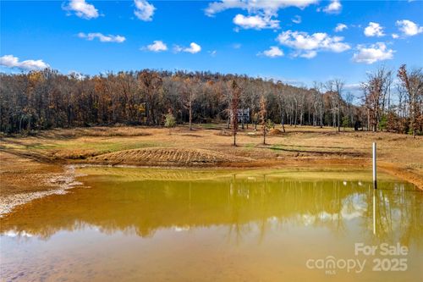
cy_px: 141
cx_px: 212
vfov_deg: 57.2
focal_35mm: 22
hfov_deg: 78.6
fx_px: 258
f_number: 2.8
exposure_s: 1/1000
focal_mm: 8.38
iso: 120
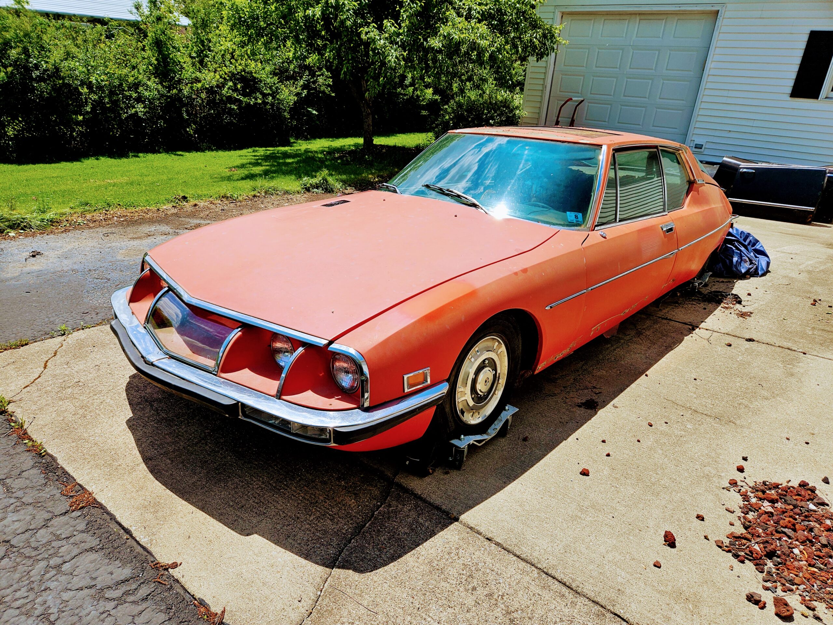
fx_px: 553
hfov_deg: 73.9
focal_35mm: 23
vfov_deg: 58.9
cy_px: 312
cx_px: 416
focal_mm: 5.4
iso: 25
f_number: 1.8
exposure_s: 1/2339
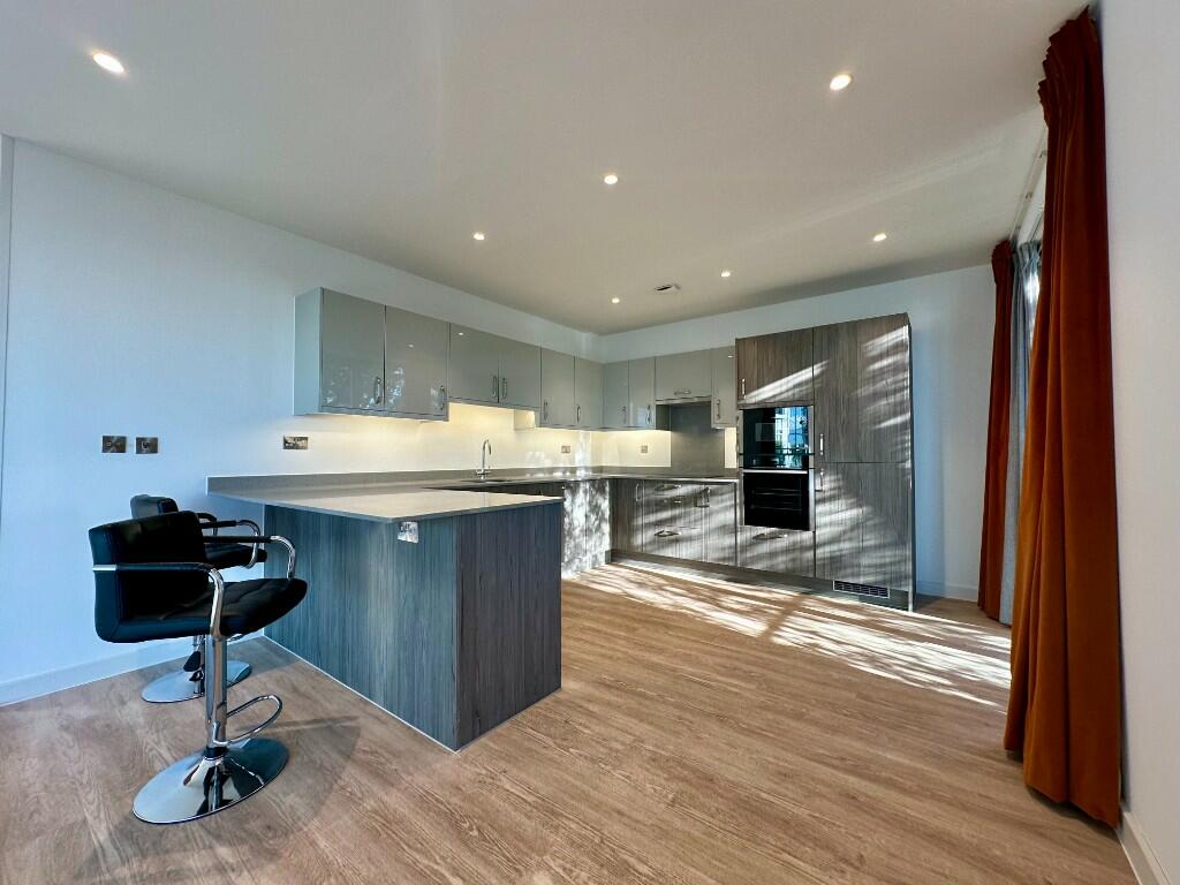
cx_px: 590
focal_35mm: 14
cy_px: 442
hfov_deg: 102.1
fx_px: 477
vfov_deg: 85.7
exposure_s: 1/100
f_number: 2.2
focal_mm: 2.22
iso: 100
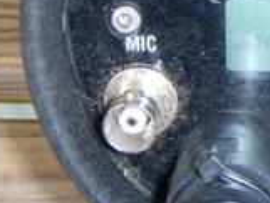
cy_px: 30
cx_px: 299
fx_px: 944
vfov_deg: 12.2
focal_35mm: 121
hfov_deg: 15.8
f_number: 3.5
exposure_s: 1/60.2
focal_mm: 6.4
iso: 64
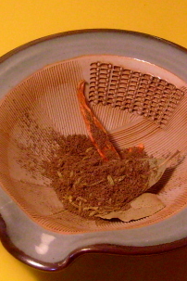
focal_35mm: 60
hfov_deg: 22.6
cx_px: 104
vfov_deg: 33.4
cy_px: 156
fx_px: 467
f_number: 2.8
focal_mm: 5.8
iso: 120
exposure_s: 1/45
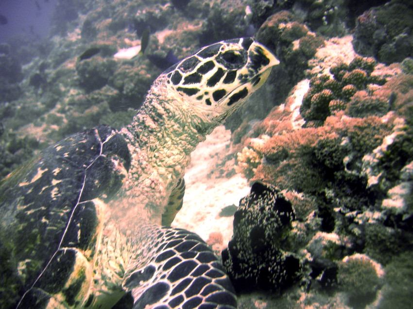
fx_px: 453
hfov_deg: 49.0
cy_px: 154
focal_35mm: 38
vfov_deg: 37.7
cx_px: 206
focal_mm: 6
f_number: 2.8
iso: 50
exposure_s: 1/45
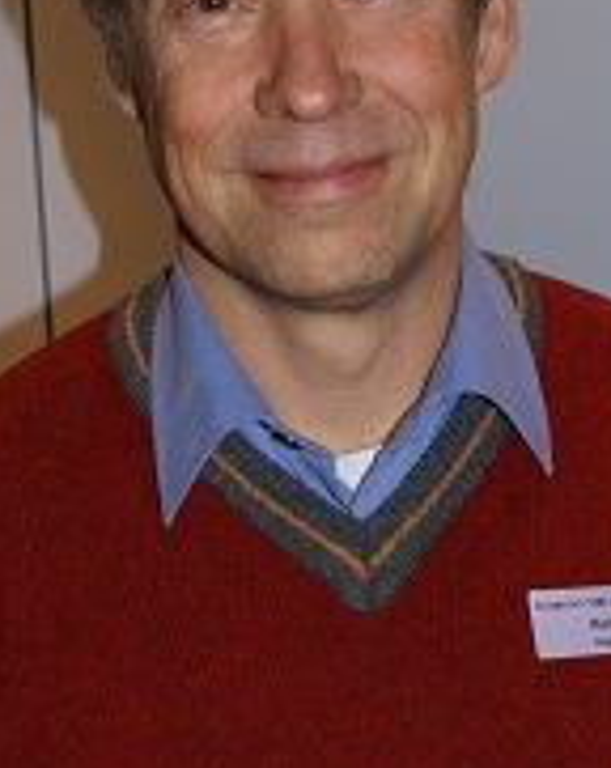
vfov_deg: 18.1
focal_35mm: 106
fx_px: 2404
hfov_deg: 14.5
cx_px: 335
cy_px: 221
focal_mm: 35
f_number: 5.6
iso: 400
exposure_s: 1/60
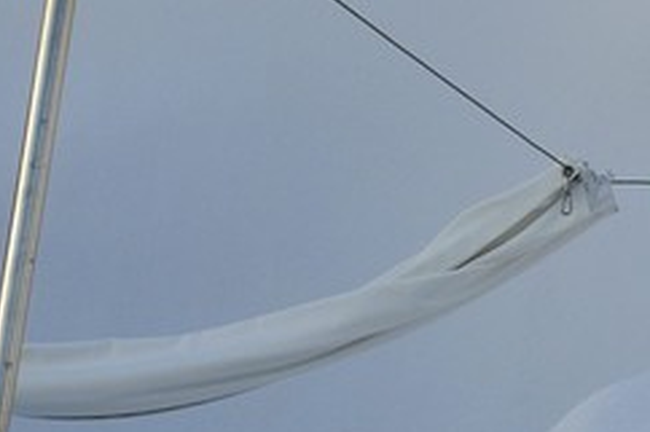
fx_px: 5250
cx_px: 2028
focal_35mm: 291
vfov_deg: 4.5
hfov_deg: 6.4
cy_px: -936
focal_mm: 44
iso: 200
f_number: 9
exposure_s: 1/320
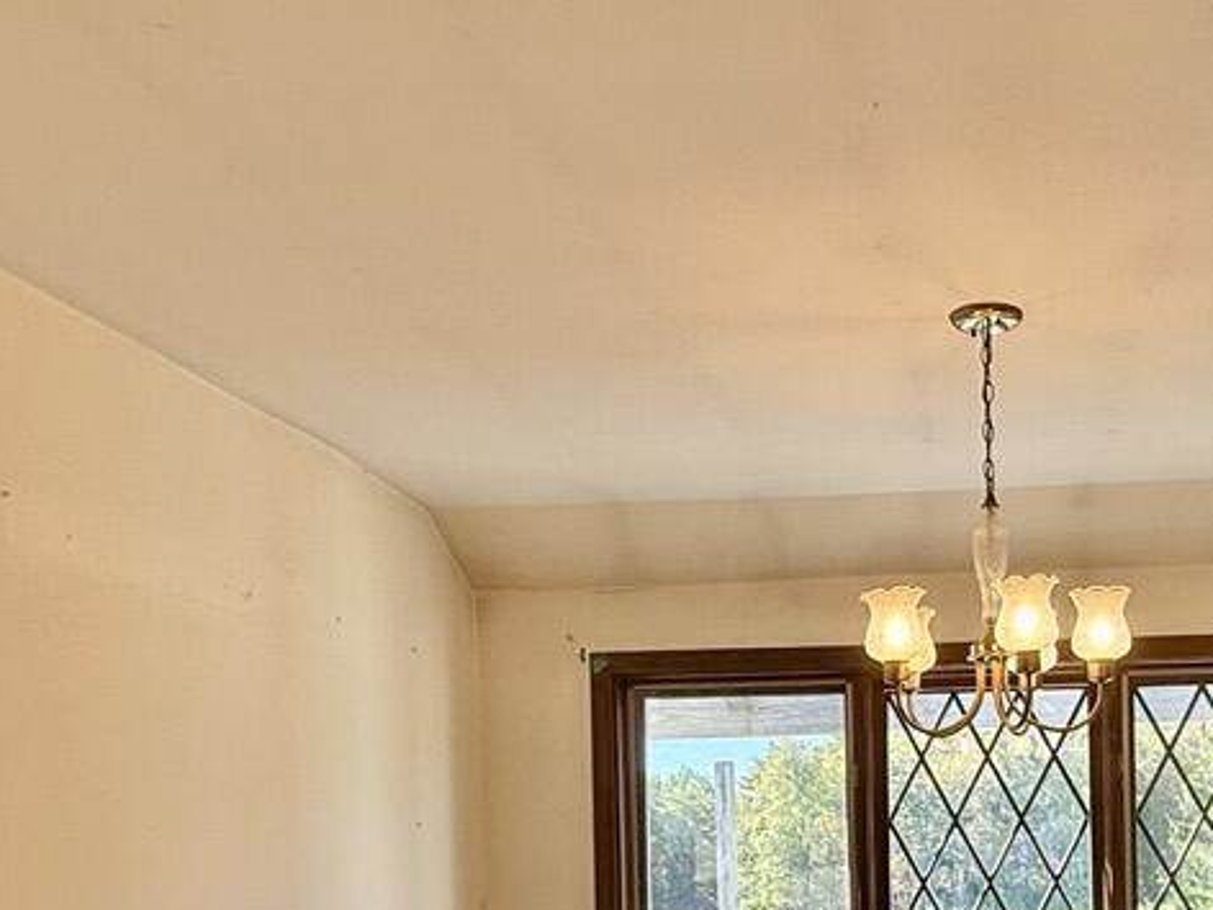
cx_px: 902
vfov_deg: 32.9
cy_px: 1008
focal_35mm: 38
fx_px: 1332
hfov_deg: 47.3
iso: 64
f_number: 2.2
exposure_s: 1/139
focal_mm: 2.22
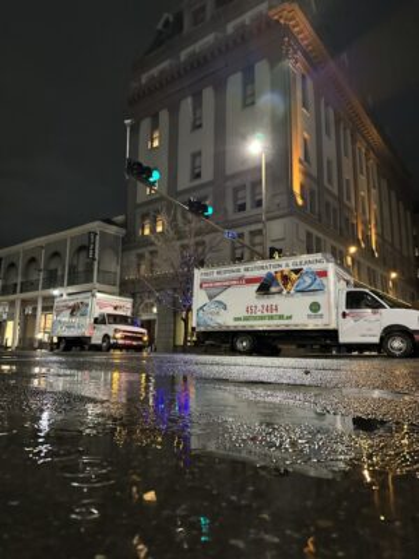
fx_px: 387
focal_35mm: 24
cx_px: 210
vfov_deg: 71.6
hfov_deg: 56.8
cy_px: 280
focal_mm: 6.86
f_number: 1.78
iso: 800
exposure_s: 1/30
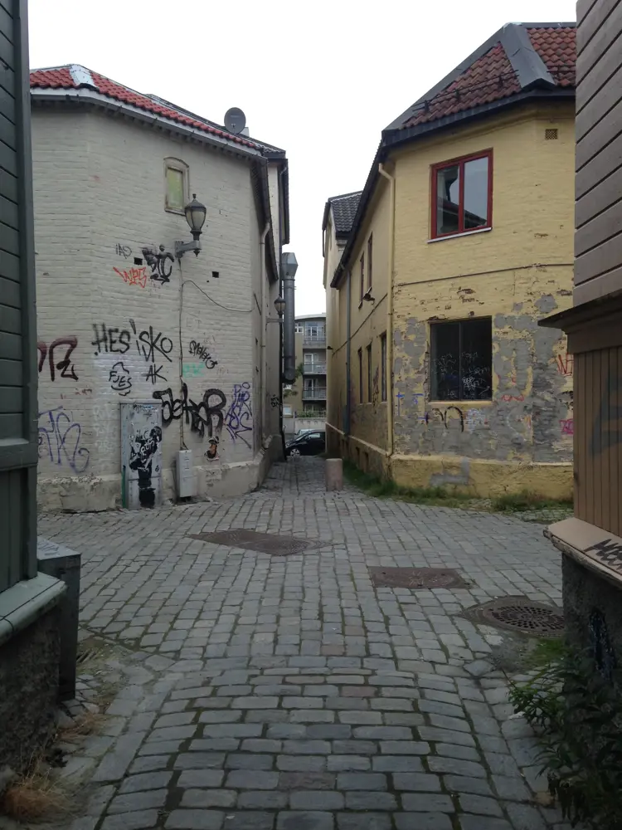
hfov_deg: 42.9
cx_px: 311
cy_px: 415
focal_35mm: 33
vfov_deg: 55.4
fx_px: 791
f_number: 2.4
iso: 50
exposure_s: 1/547
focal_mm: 4.12
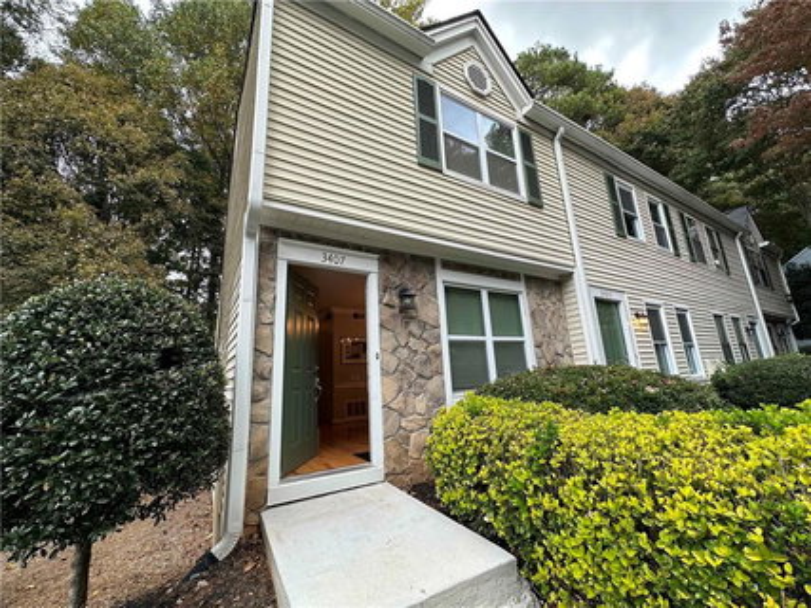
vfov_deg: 85.6
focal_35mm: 14
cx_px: 406
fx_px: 328
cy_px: 304
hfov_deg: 102.1
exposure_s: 1/117
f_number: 2.2
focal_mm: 2.22
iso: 40
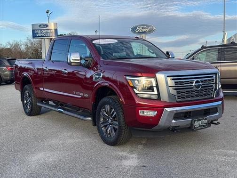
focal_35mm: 48
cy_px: 89
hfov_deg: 39.7
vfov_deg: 30.3
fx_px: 329
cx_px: 118
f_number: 1.78
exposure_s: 1/980
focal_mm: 6.76
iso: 64
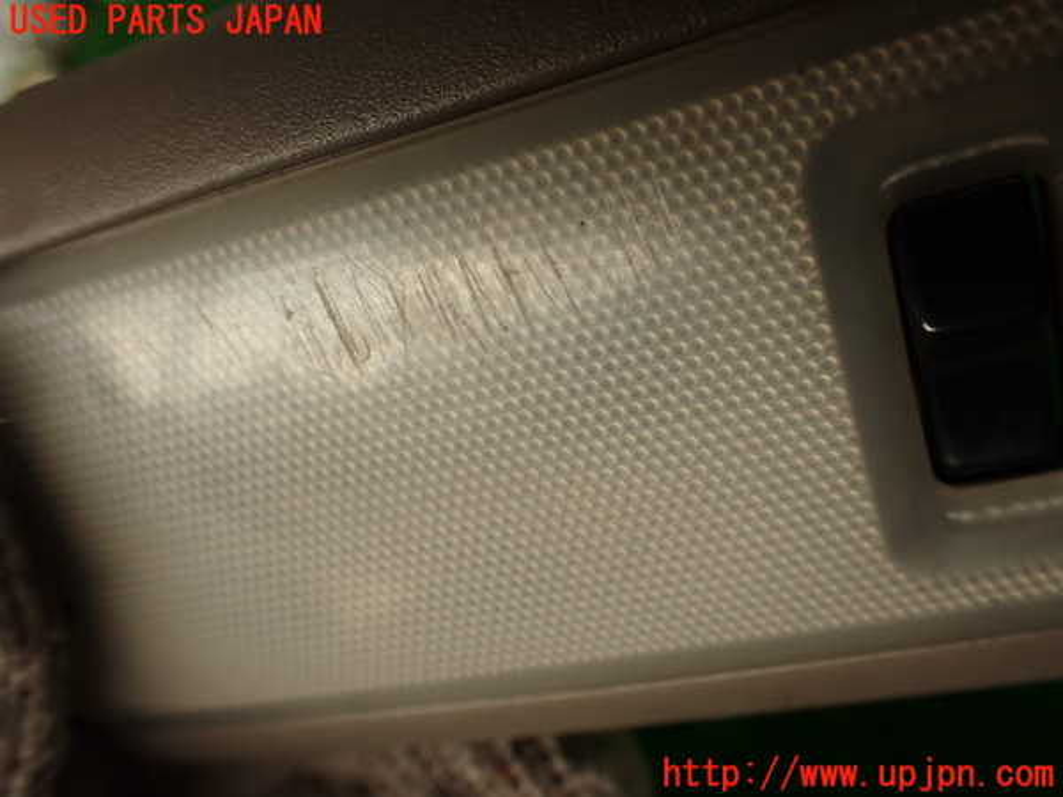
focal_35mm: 32
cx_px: 532
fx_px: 983
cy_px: 398
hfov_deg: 56.8
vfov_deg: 44.2
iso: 100
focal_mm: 5.79
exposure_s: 1/160
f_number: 3.2
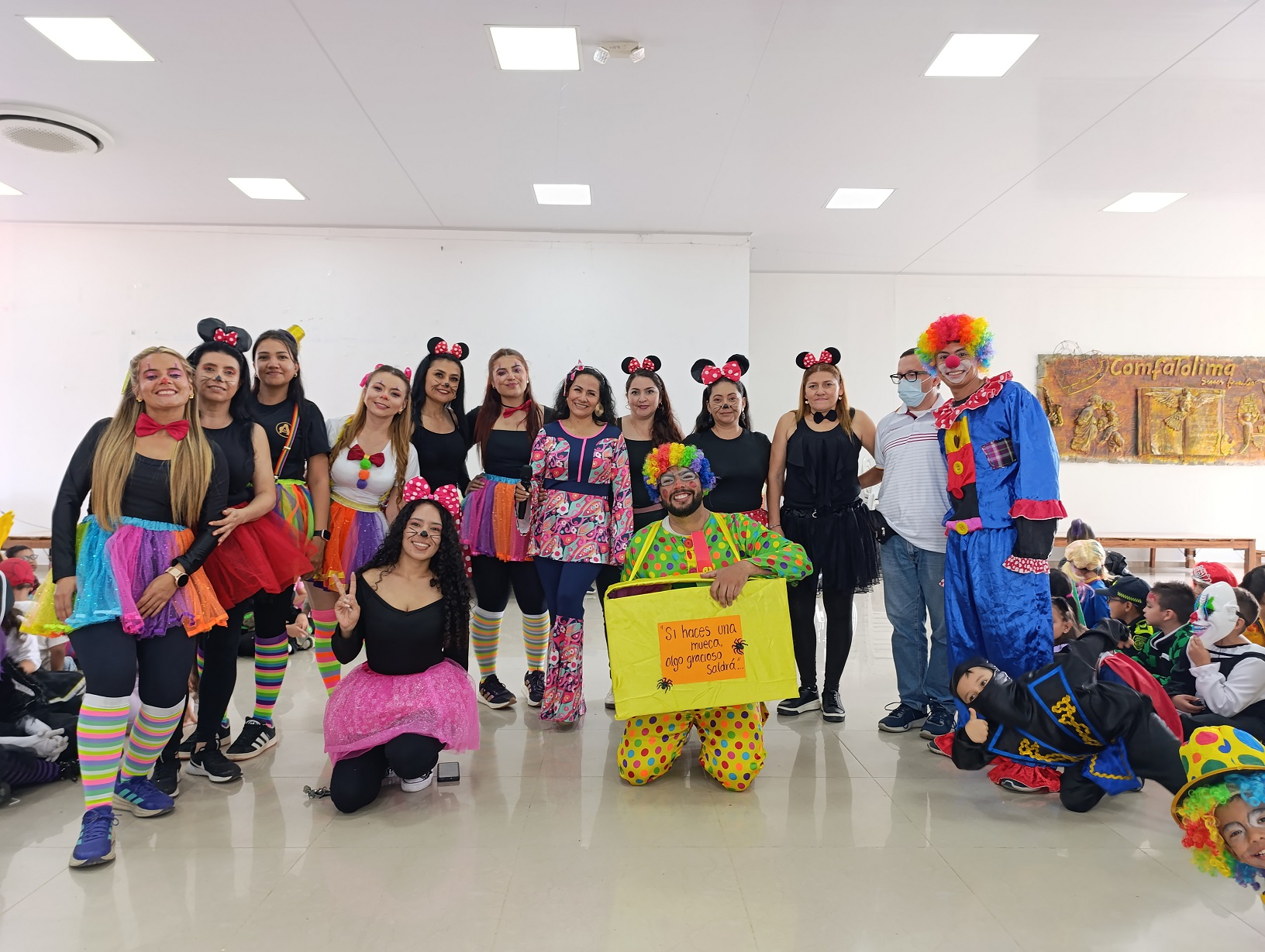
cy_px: 476
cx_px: 632
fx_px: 842
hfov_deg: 73.8
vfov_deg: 59.0
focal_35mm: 23
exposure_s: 1/60
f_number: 1.6
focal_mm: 6.14
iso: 640
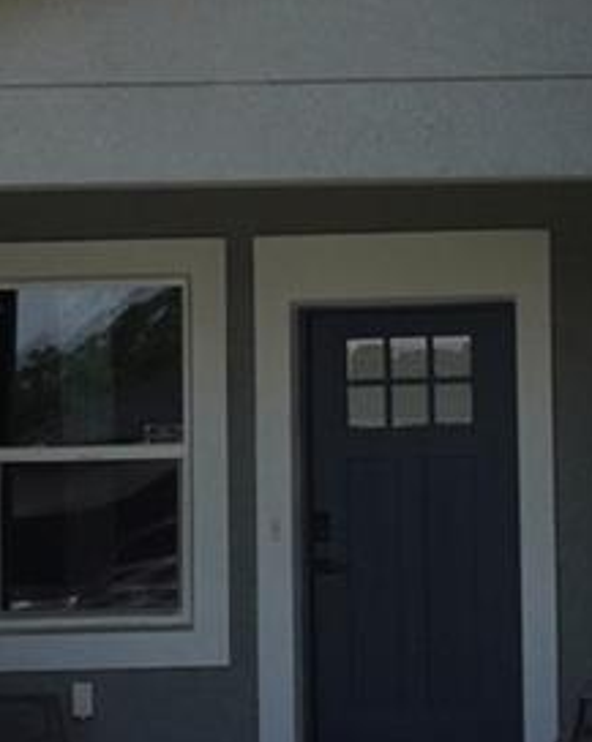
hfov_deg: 7.7
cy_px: -52
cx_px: 783
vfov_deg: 9.6
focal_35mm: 199
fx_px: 4366
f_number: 5.6
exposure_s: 1/2500
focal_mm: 24
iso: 500
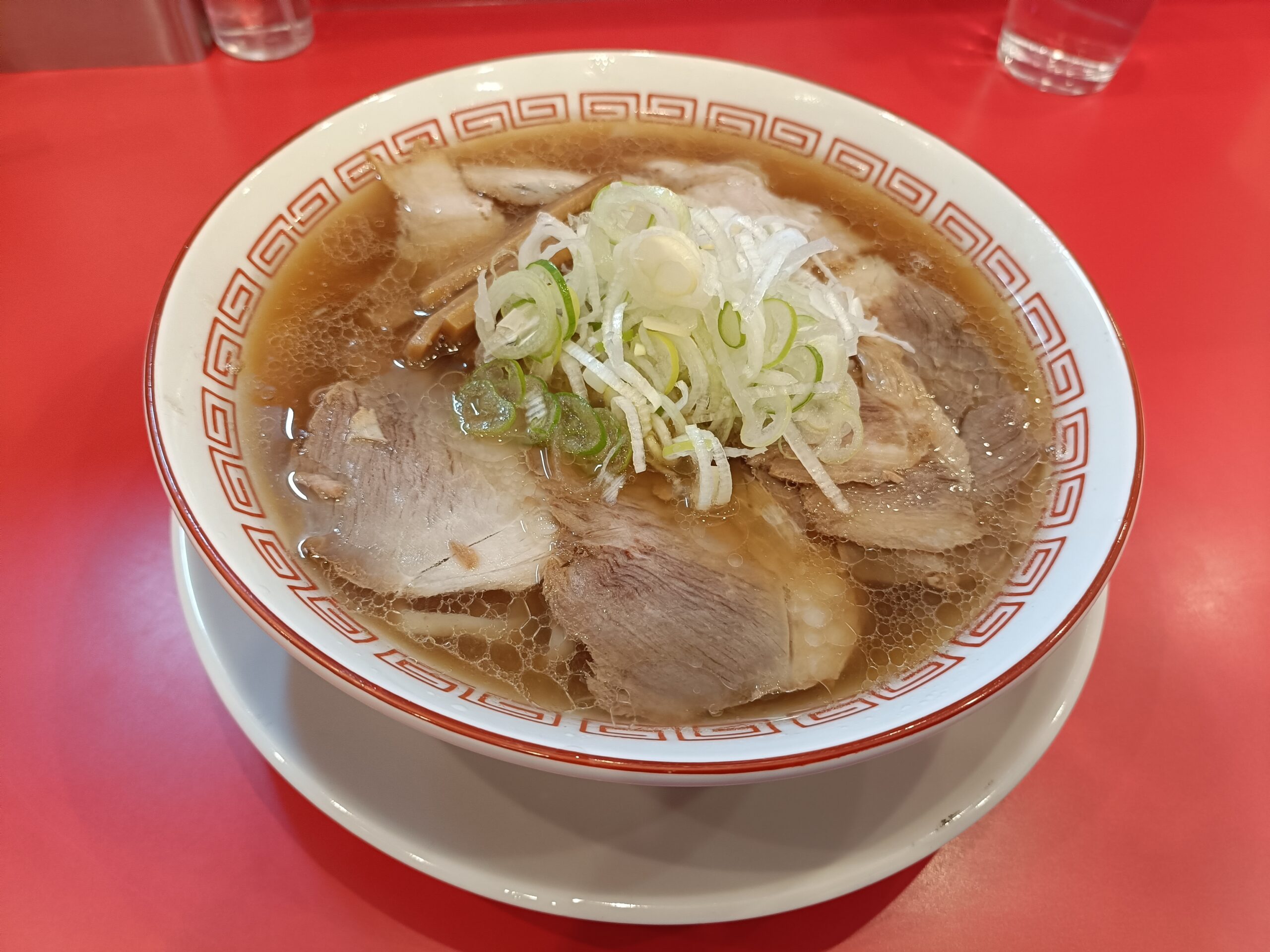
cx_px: 635
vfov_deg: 54.9
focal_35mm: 25
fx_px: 917
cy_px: 476
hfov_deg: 69.4
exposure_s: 1/60
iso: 500
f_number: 1.7
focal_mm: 4.7
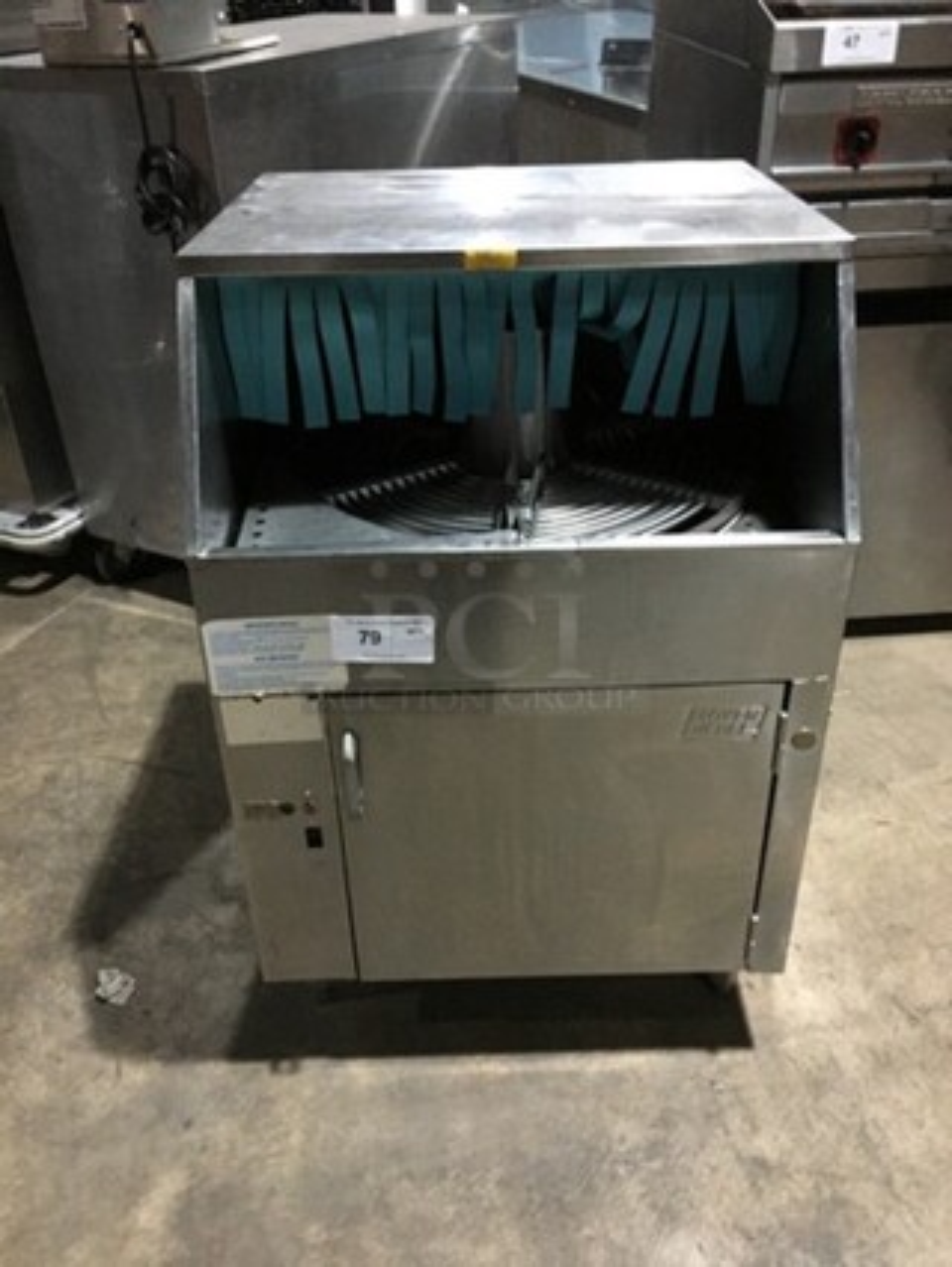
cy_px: 634
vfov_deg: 61.6
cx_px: 476
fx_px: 1062
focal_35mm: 29
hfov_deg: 48.3
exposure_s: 1/4
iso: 50
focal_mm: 4.15
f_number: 2.2
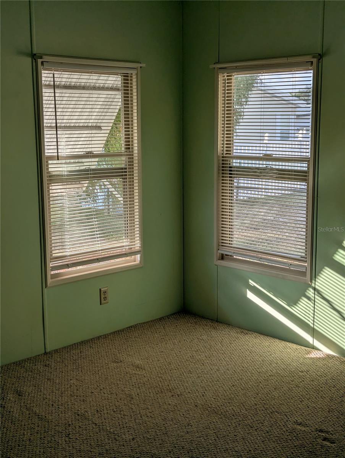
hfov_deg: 30.3
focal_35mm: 48
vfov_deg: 39.6
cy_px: 229
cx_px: 172
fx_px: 636
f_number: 1.85
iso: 44
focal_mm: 6.81
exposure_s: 1/447
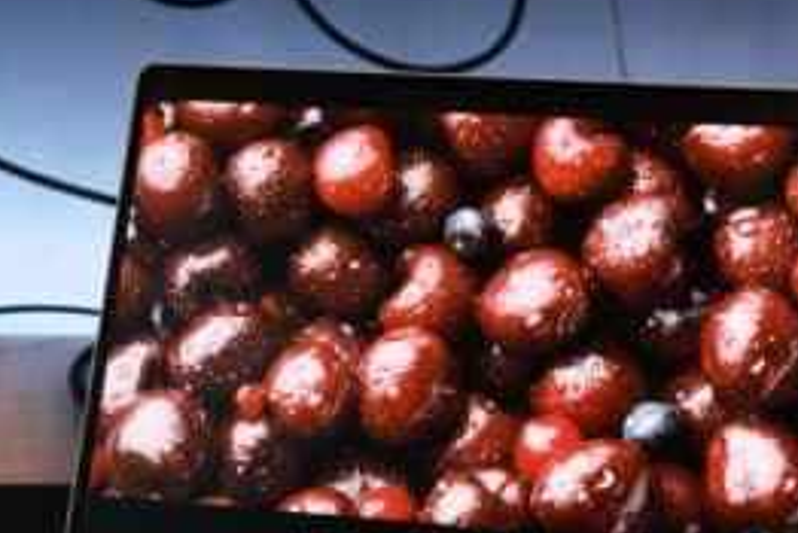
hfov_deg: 36.0
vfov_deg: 24.5
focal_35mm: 55
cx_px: 515
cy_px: 347
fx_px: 1220
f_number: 4.5
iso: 800
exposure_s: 1/70
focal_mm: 24.8
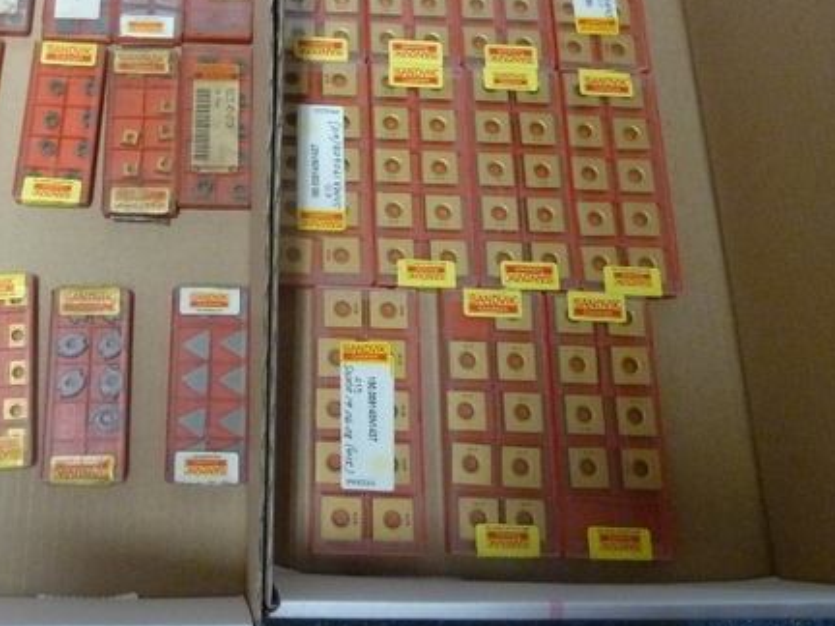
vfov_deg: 38.2
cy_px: 203
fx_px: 893
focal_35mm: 37
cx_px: 259
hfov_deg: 49.0
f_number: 3.3
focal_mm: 4.1
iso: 500
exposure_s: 1/15
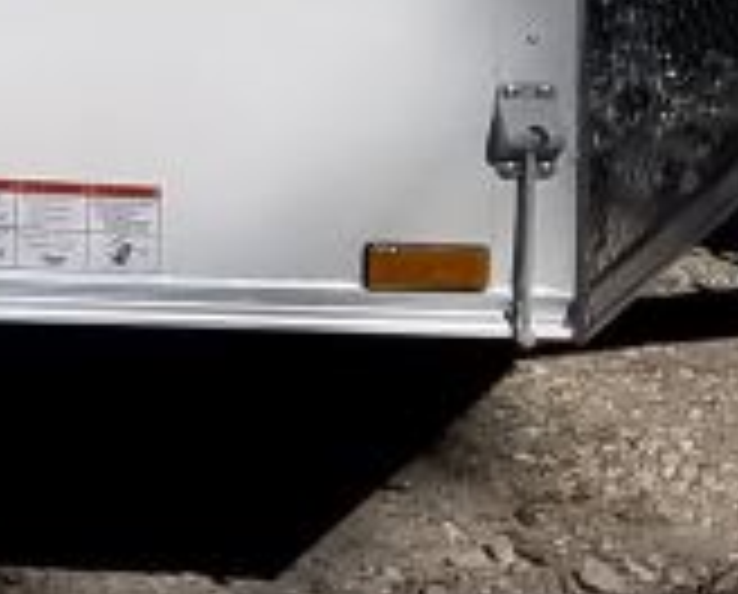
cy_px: -720
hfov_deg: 7.9
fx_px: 4729
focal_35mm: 216
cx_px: -1305
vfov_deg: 6.9
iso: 50
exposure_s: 1/9056
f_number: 1.7
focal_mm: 4.2
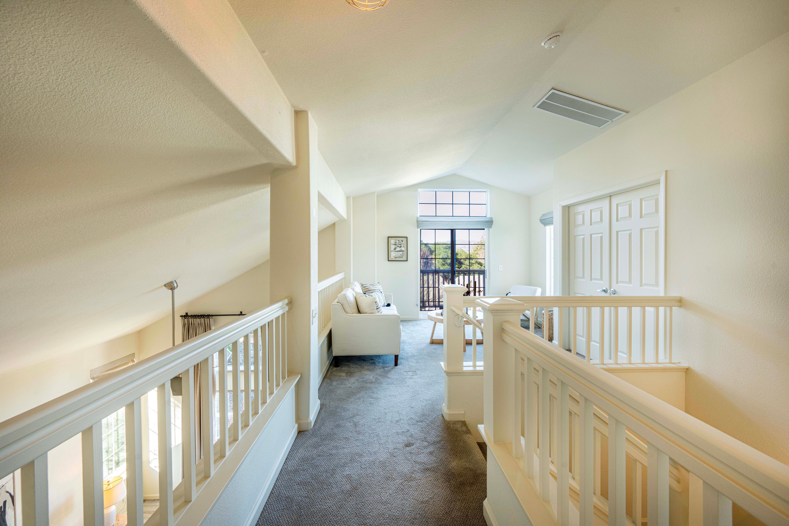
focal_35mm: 14
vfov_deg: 81.2
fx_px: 307
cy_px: 263
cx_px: 394
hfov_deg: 104.3
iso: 250
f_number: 9
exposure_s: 1/6
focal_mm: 14
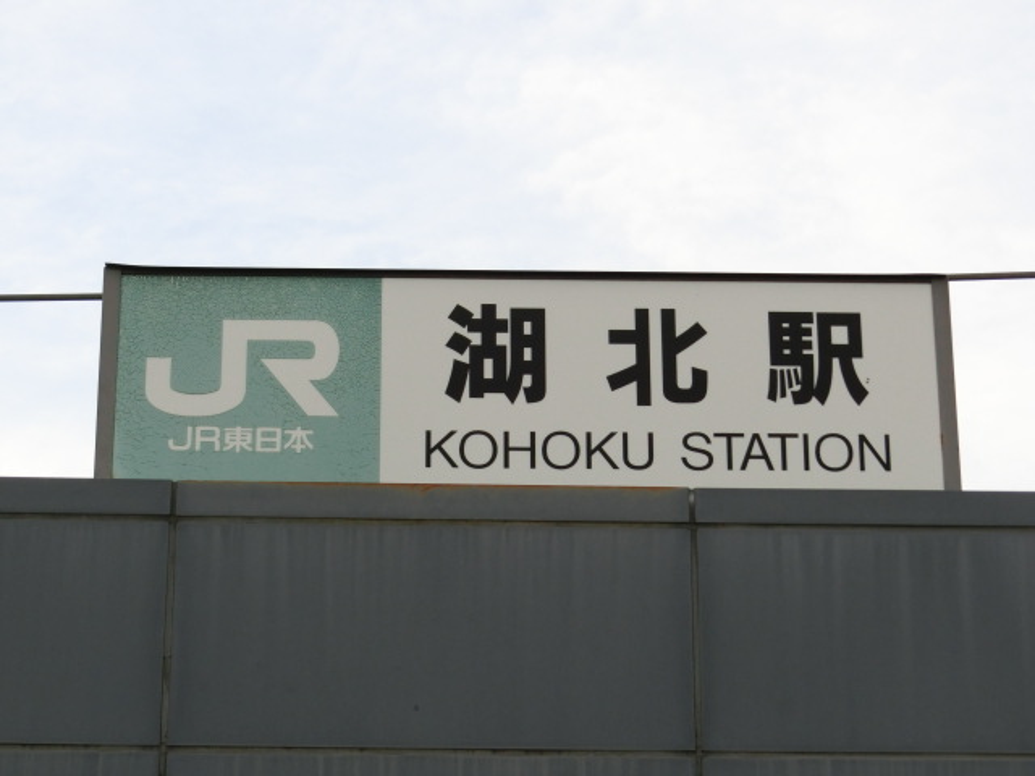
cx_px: 518
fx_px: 3199
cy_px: 388
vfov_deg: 13.8
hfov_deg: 18.4
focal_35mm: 107
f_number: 5.7
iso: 250
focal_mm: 19.1
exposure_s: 1/125
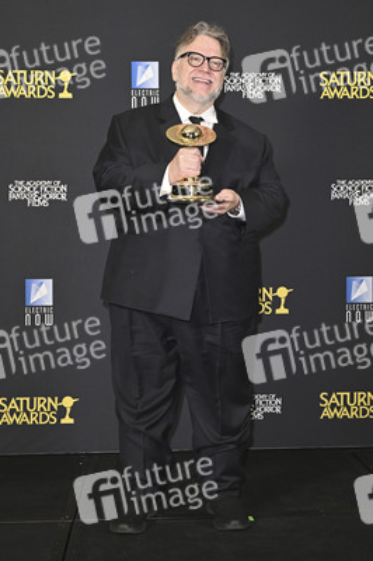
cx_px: 186
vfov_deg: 44.5
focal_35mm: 44
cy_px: 280
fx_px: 685
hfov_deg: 30.5
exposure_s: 1/320
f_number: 5
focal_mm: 44
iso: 2000
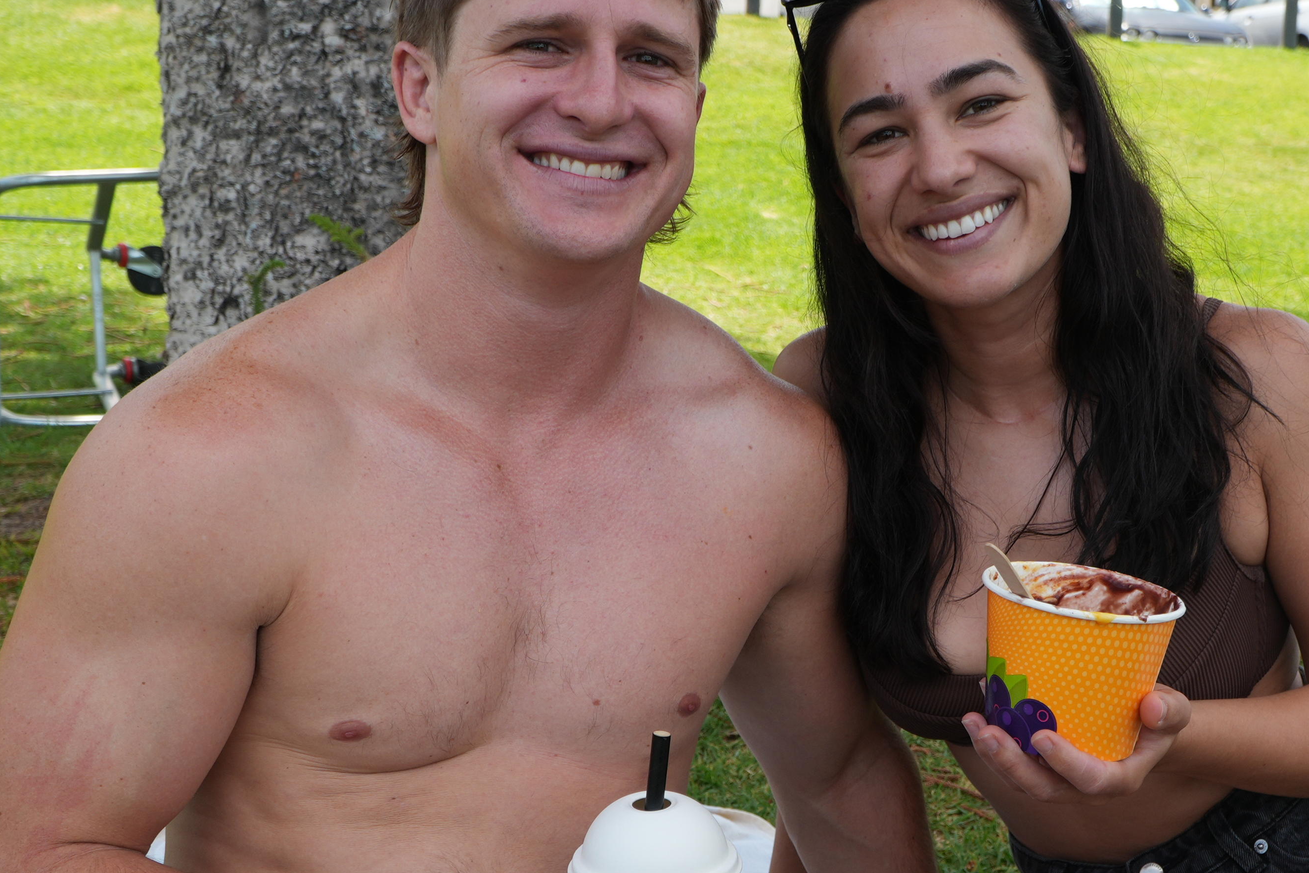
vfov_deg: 26.3
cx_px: 814
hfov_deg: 38.6
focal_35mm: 51
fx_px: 1854
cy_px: 591
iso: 100
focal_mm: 18
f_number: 5
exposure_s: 1/320
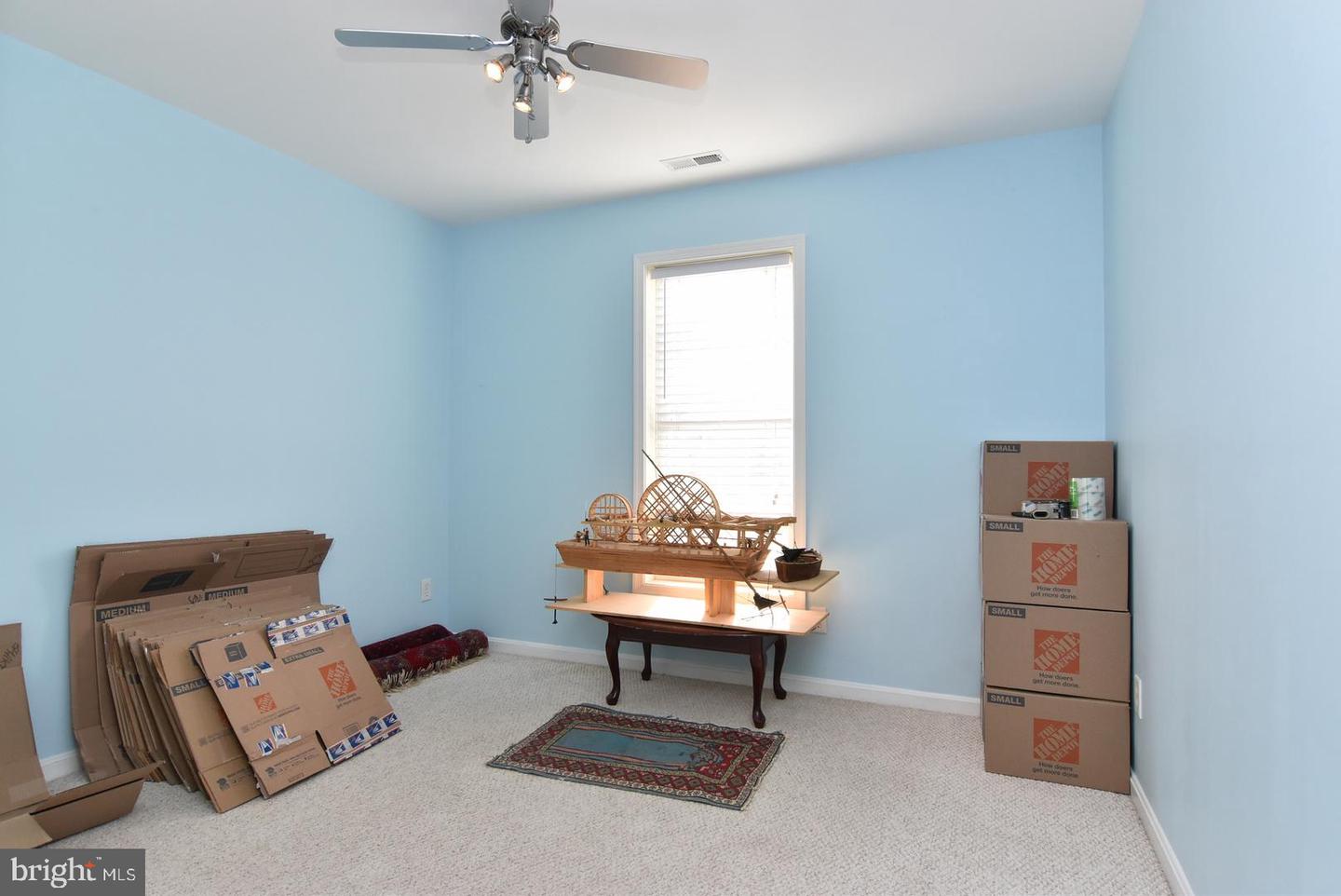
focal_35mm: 18
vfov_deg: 67.5
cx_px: 670
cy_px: 448
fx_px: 671
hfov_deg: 90.0
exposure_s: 1/100
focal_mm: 12
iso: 800
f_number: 10
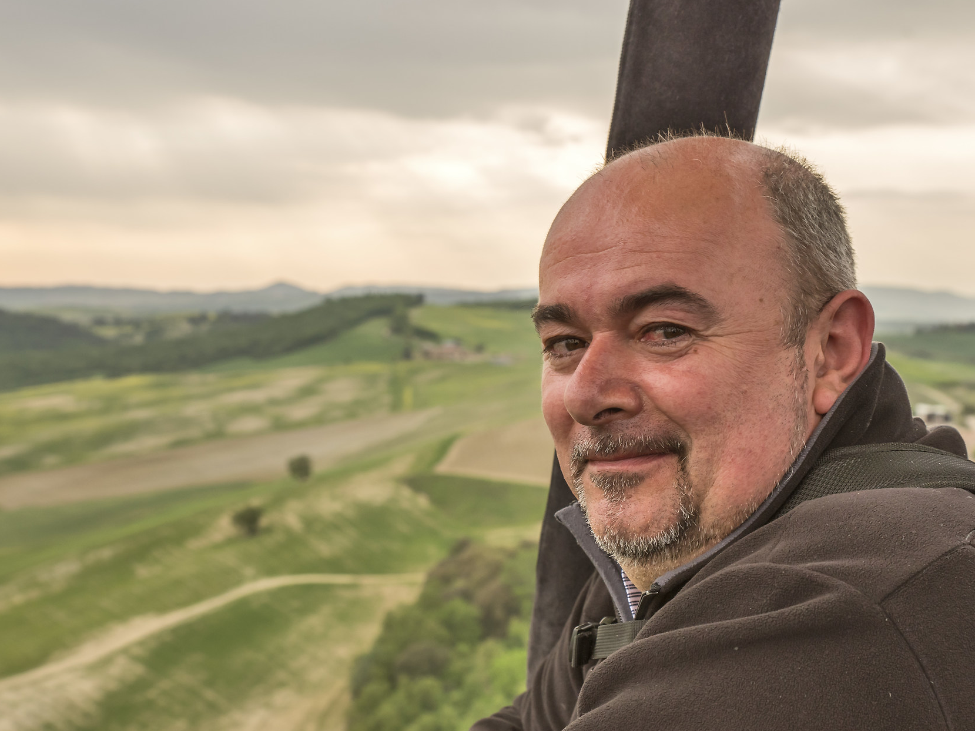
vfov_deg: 22.9
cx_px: 557
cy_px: 349
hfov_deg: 30.2
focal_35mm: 64
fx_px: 1803
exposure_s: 1/250
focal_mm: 46
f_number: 9
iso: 500
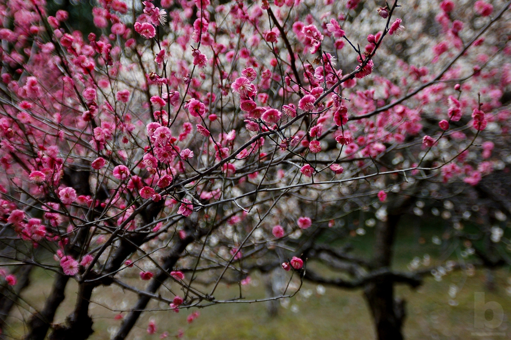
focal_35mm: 112
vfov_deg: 12.2
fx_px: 1596
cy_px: 170
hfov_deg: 18.2
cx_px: 256
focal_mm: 75
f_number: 5
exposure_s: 1/320
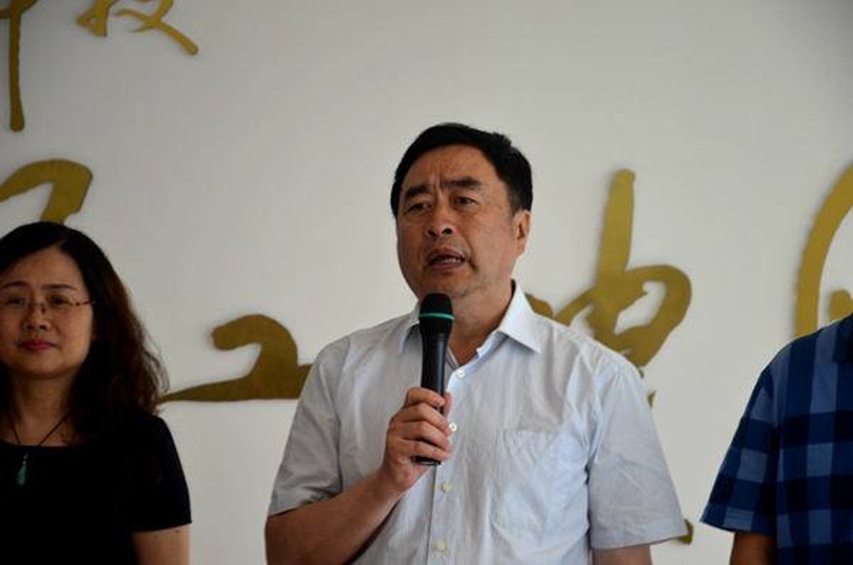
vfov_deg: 10.1
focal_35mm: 135
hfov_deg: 15.2
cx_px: 426
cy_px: 282
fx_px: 3191
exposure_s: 1/15
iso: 100
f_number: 5.6
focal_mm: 90
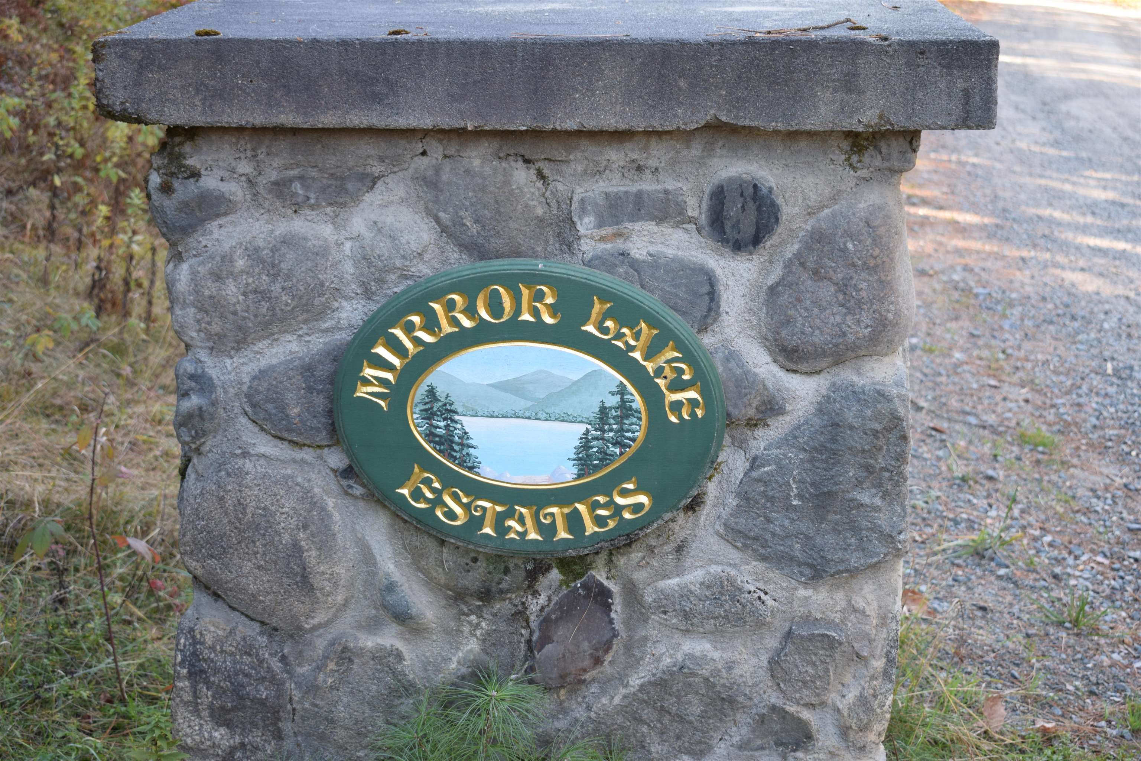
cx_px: 570
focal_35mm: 57
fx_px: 1806
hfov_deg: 35.1
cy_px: 380
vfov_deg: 23.8
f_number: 4.8
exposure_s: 1/60
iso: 400
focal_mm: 38
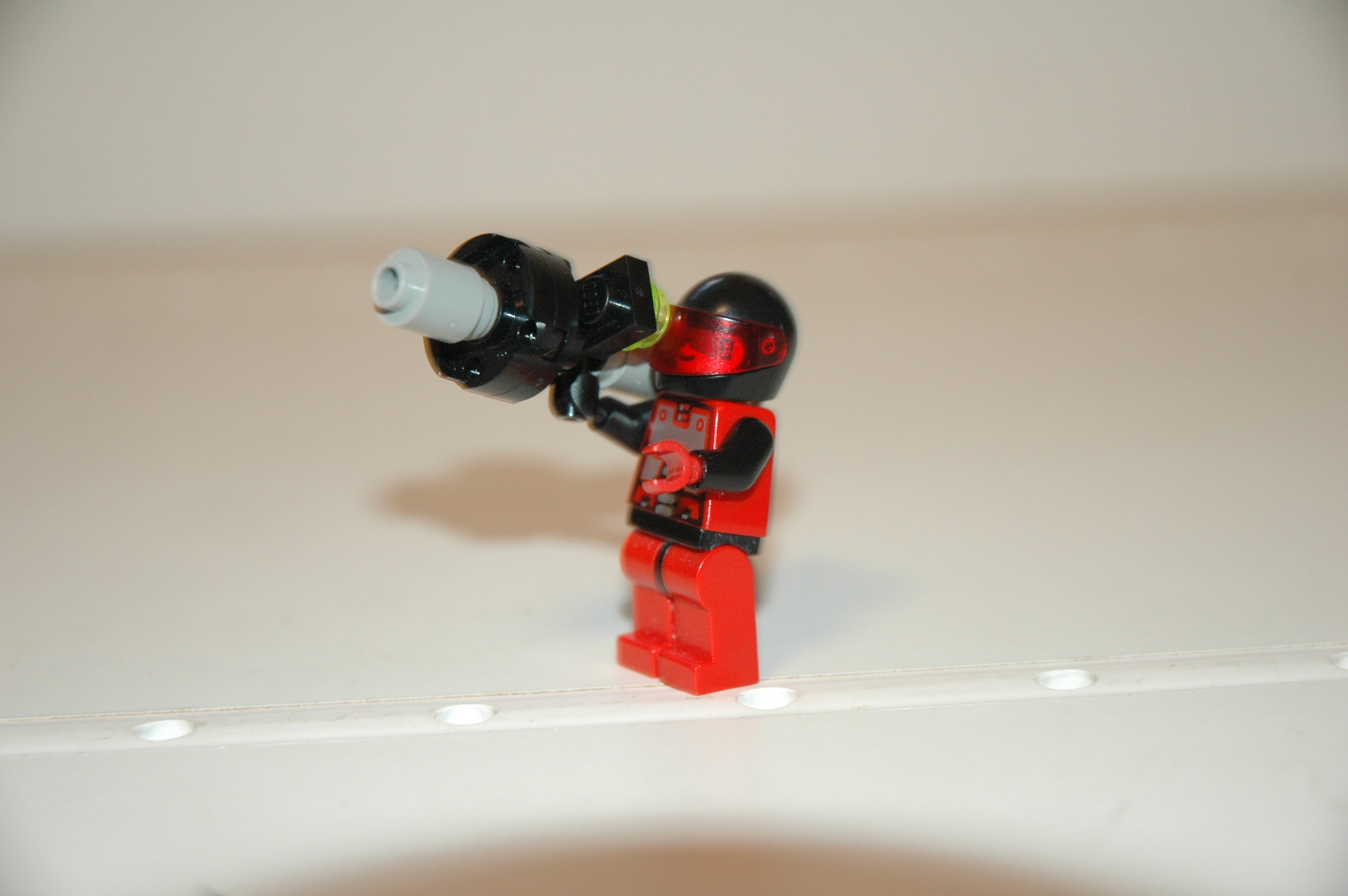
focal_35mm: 105
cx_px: 674
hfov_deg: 19.5
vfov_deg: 13.0
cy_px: 448
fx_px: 3928
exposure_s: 1/20
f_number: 4.5
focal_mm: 70
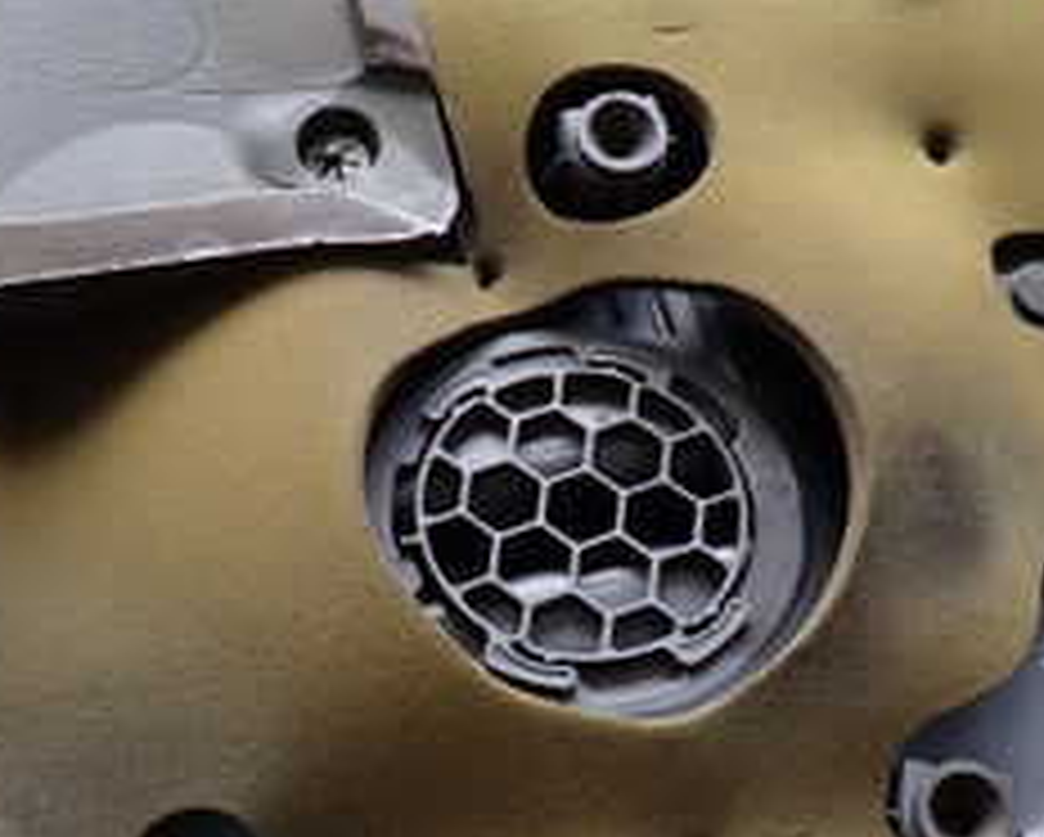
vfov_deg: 24.2
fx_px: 1948
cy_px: 459
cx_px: 490
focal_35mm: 63
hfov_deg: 30.0
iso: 100
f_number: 2
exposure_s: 1/80
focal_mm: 4.5
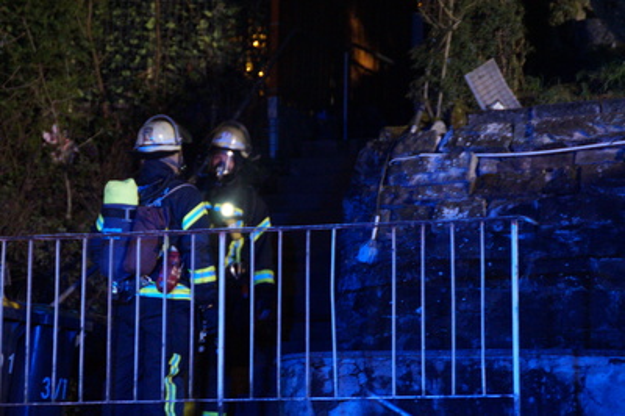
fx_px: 2342
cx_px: 312
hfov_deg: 15.2
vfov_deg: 10.1
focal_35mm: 135
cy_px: 208
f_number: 5.6
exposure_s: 1/15
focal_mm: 90
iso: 3200
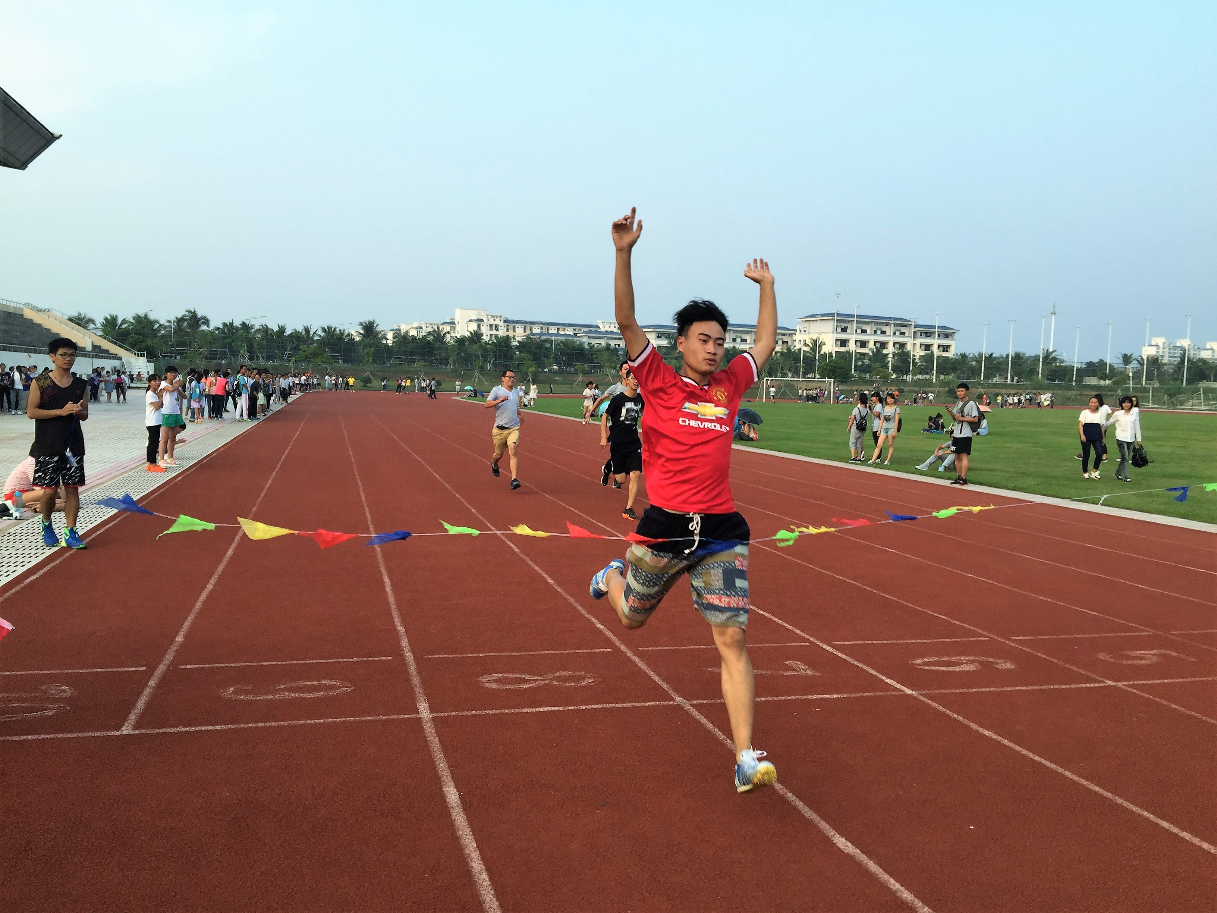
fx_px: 1020
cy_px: 456
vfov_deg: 48.2
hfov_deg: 61.7
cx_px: 608
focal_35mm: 29
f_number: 2.2
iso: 32
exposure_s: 1/350
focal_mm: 4.15
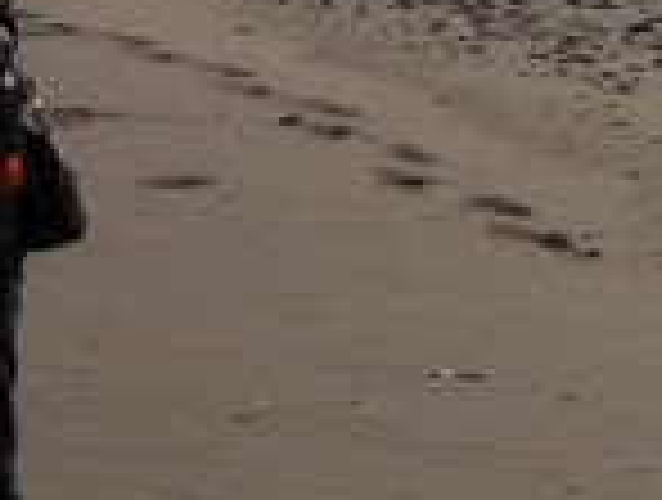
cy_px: -104
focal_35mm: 230
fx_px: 4409
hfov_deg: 8.6
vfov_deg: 6.4
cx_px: 459
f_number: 5.7
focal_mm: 8.9
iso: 50
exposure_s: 1/378
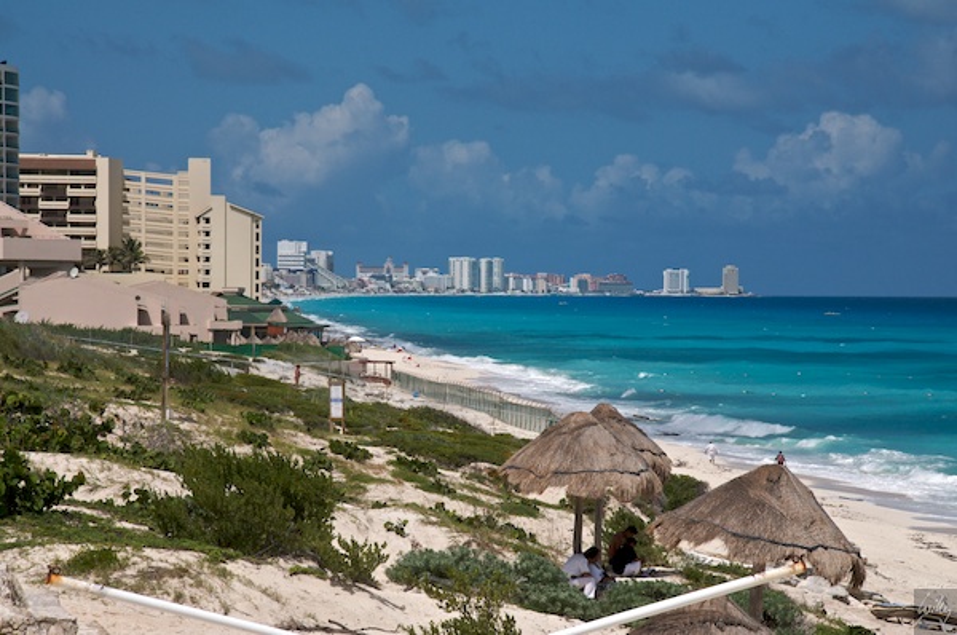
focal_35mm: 150
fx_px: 3981
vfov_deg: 9.1
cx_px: 478
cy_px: 318
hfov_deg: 13.7
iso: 320
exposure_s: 1/800
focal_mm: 100
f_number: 14
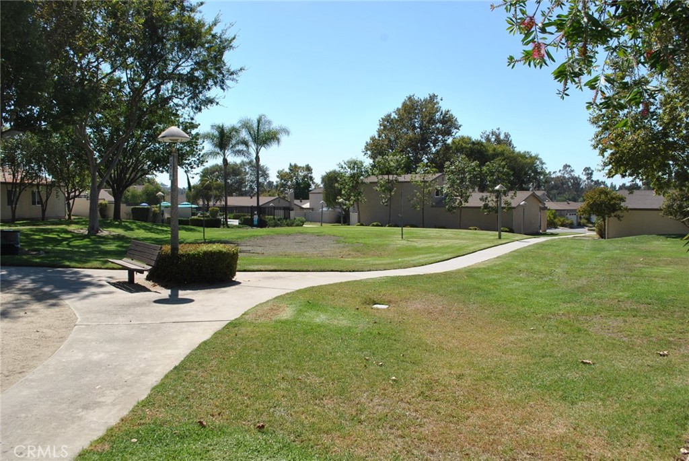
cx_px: 344
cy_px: 230
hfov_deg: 67.3
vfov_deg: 48.0
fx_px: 517
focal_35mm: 27
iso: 100
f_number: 8
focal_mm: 18
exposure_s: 1/250
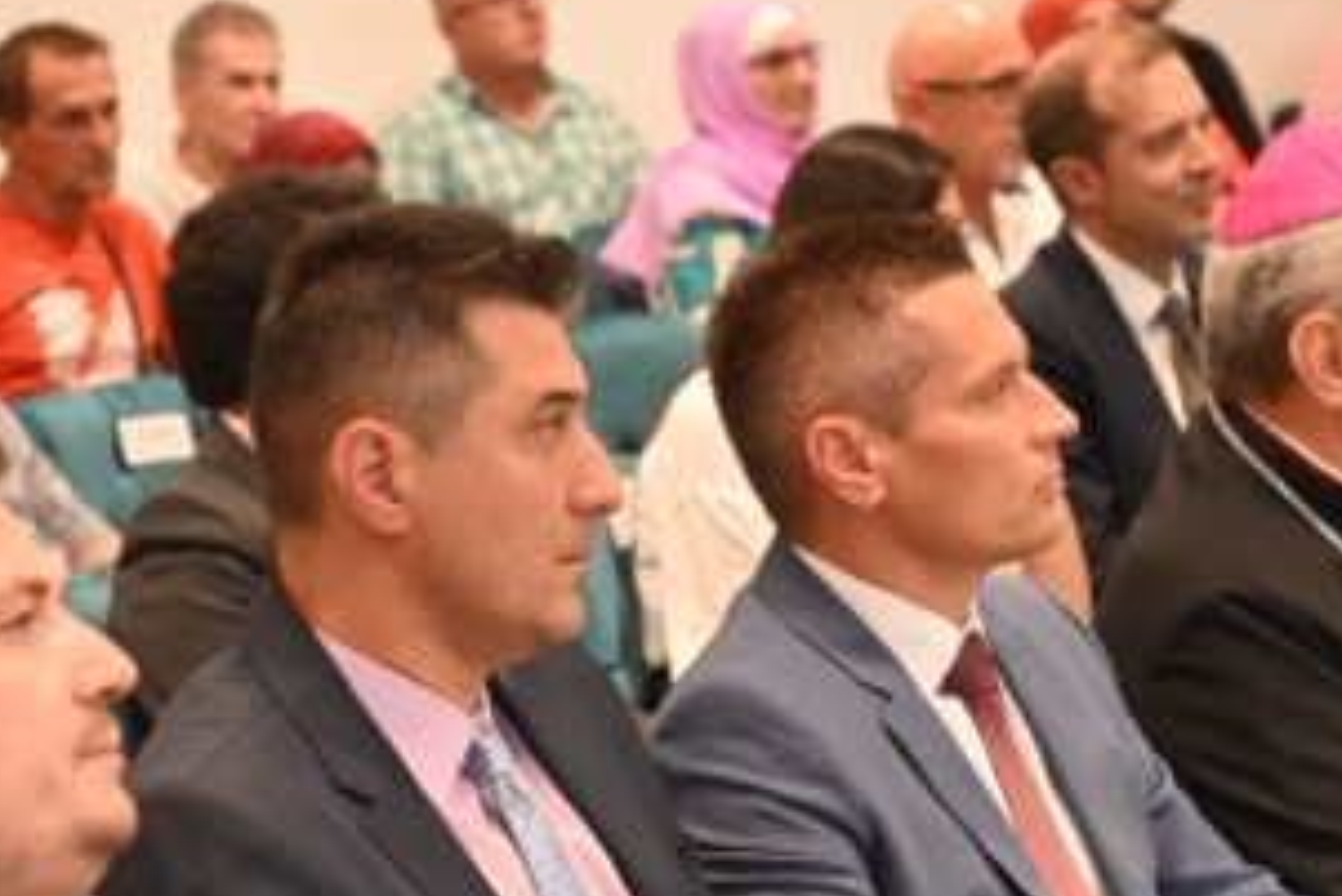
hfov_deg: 14.5
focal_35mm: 141
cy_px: 789
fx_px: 5258
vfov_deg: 9.7
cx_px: 854
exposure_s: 1/60
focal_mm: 59
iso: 900
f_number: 4
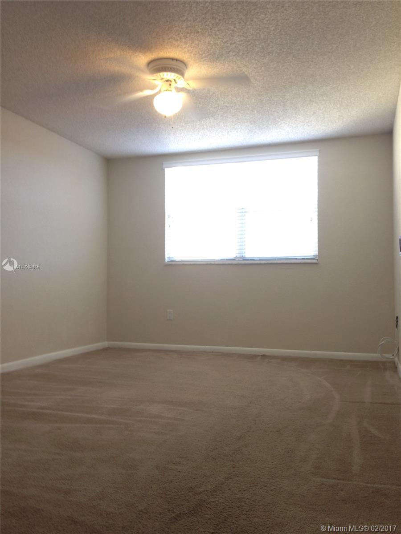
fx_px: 510
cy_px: 267
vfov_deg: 55.4
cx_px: 200
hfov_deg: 42.9
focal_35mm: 33
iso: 50
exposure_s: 1/20
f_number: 2.4
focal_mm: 4.12
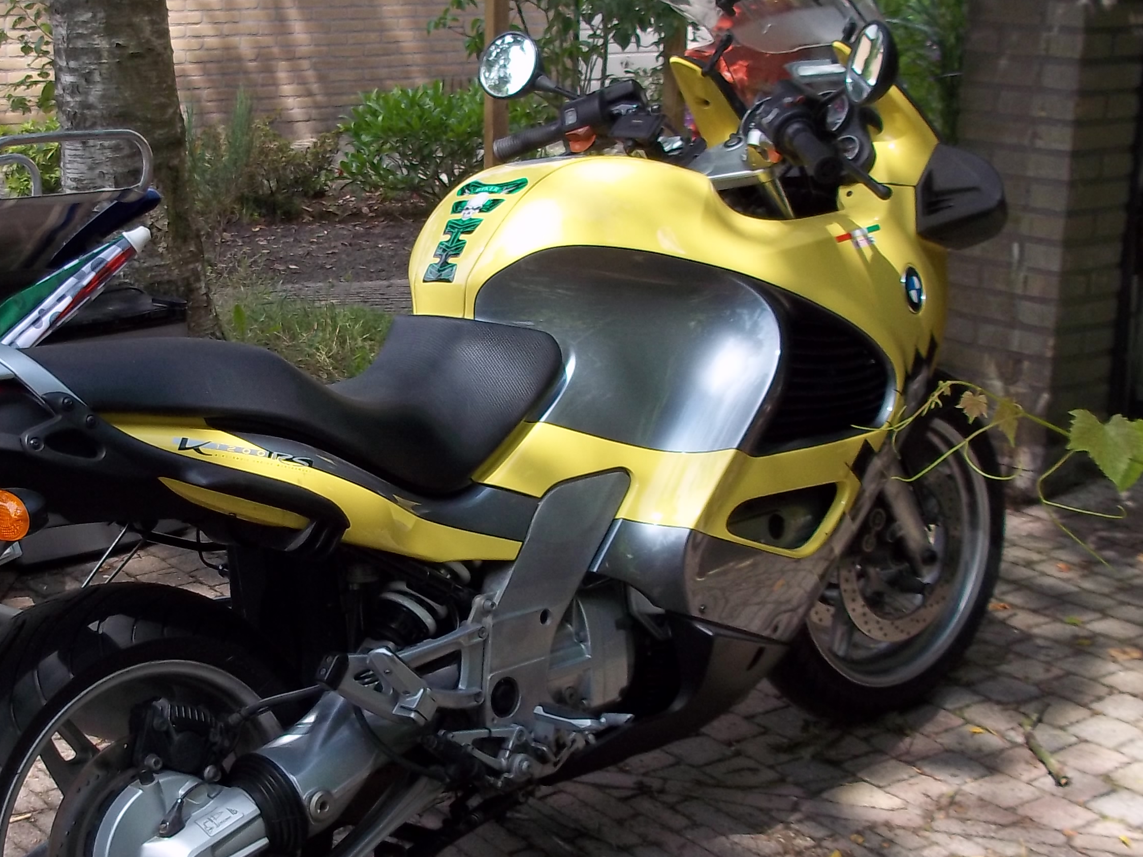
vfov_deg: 22.9
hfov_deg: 29.8
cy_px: 488
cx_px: 298
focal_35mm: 64
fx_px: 2113
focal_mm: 6.5
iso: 80
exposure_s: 1/500
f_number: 3.1
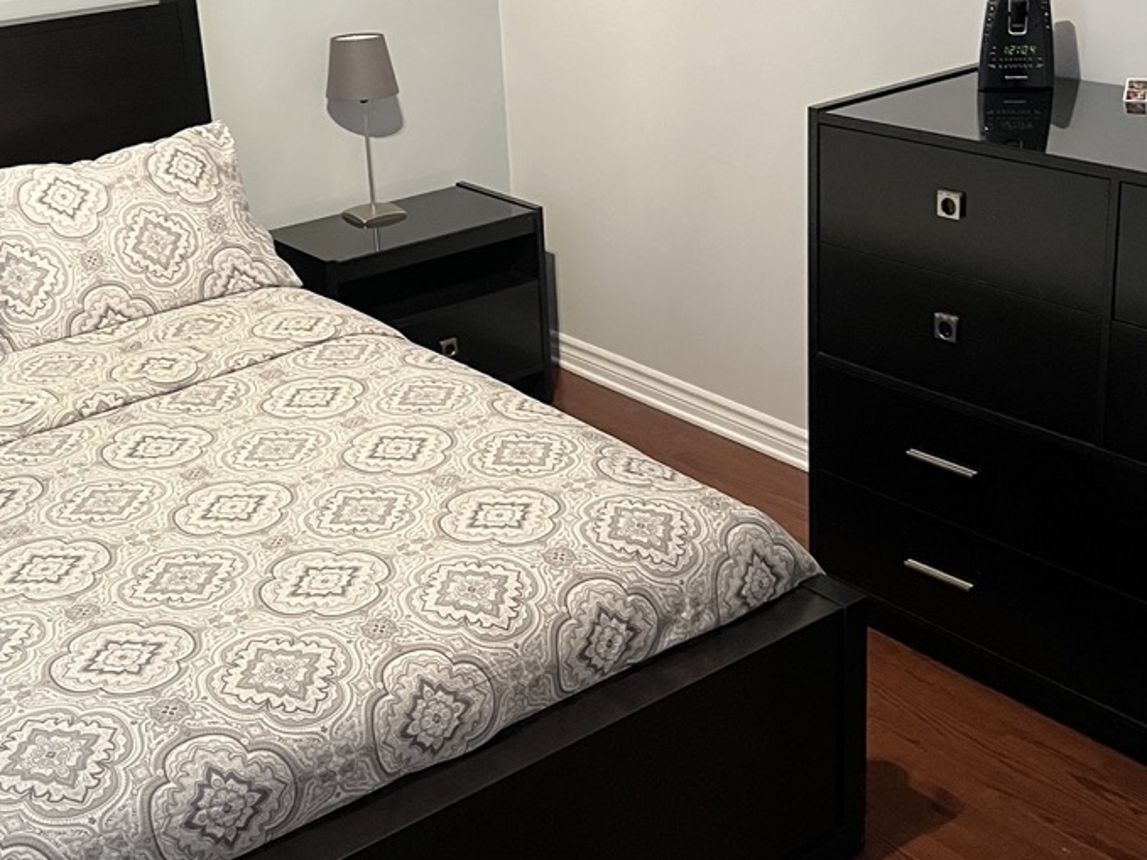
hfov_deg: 38.9
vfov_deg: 29.5
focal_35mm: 49
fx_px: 1623
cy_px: 302
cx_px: 549
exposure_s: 1/60
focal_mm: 5.1
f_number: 1.6
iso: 500
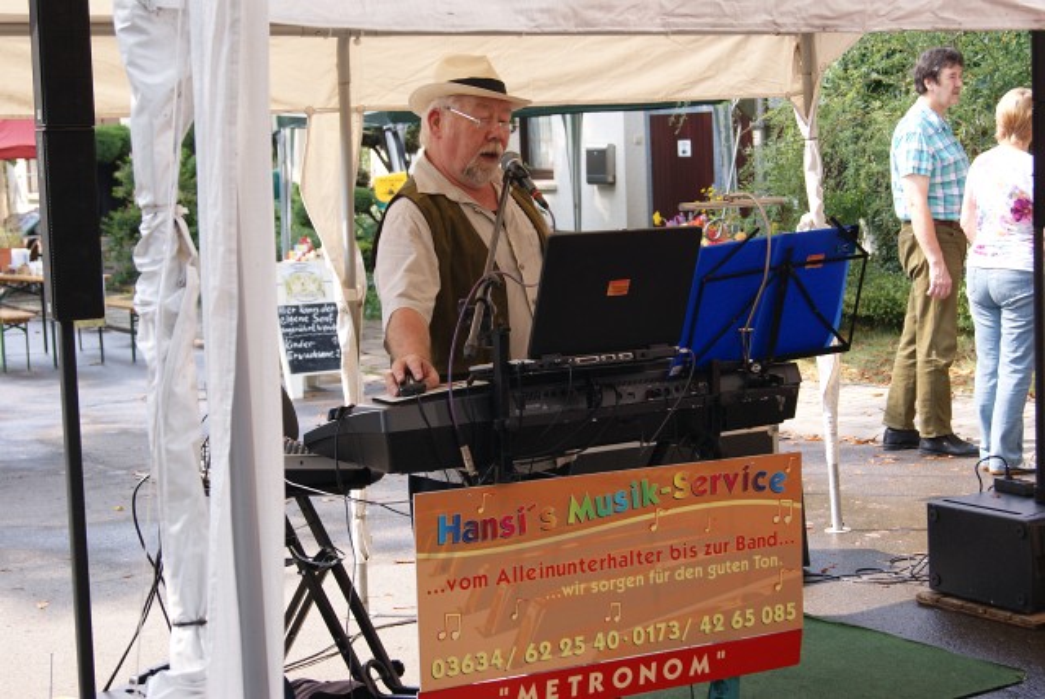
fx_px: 1743
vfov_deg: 22.7
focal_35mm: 60
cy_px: 350
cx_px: 522
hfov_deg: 33.4
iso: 100
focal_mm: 40
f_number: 5.6
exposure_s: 1/80
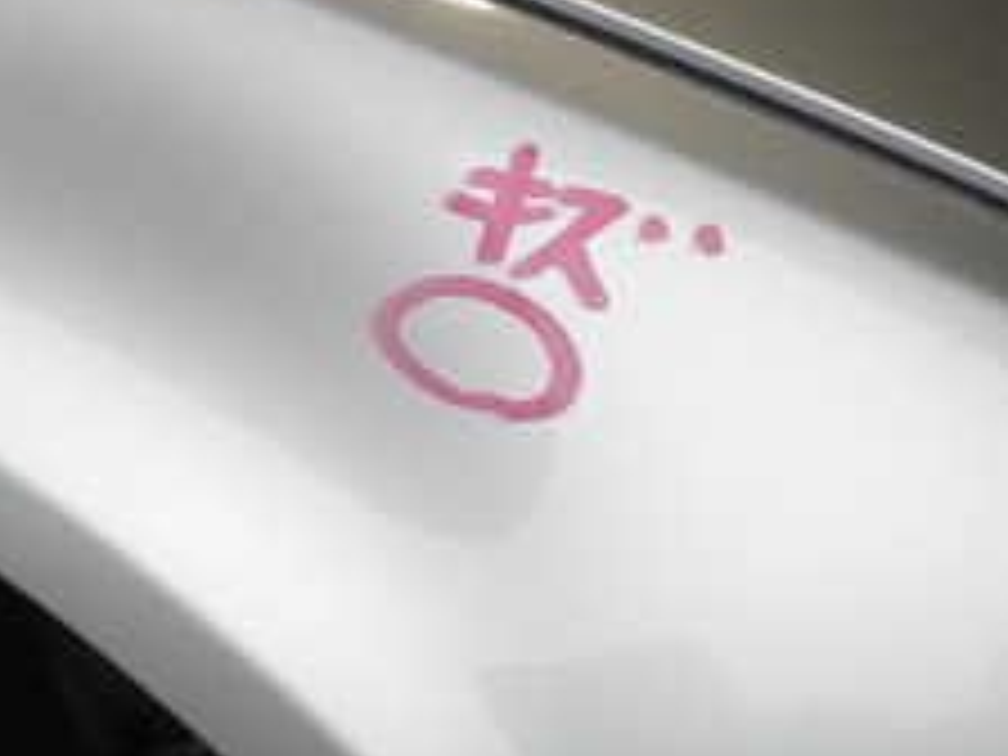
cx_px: 657
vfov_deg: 21.0
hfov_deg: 28.8
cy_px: 806
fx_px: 1951
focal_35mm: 67
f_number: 2.8
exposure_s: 1/125
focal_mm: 4.5
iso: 100
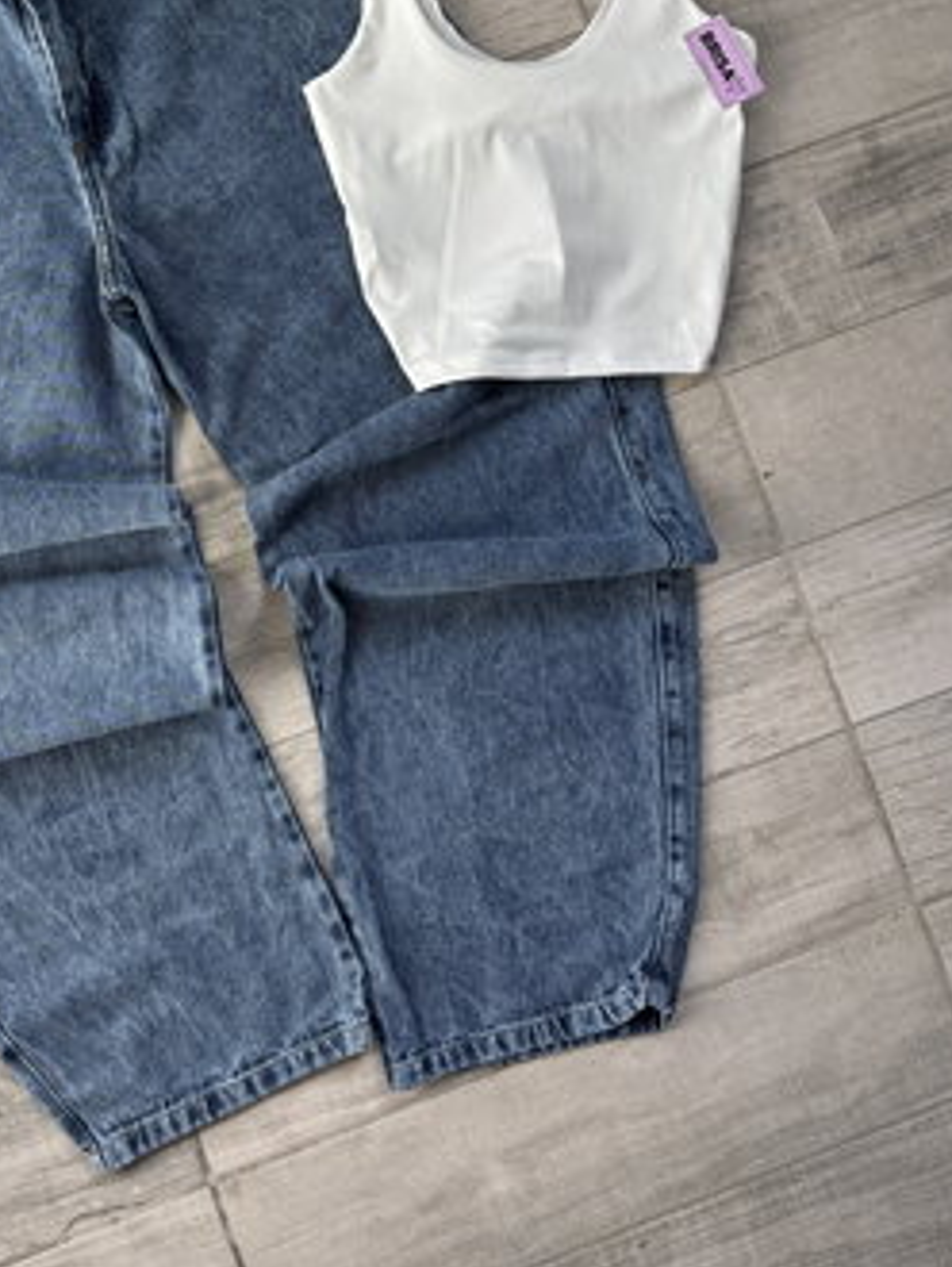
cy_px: 336
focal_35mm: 42
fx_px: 1538
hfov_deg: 33.6
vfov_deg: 43.5
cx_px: 226
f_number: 1.6
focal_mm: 5.96
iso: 50
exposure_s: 1/479
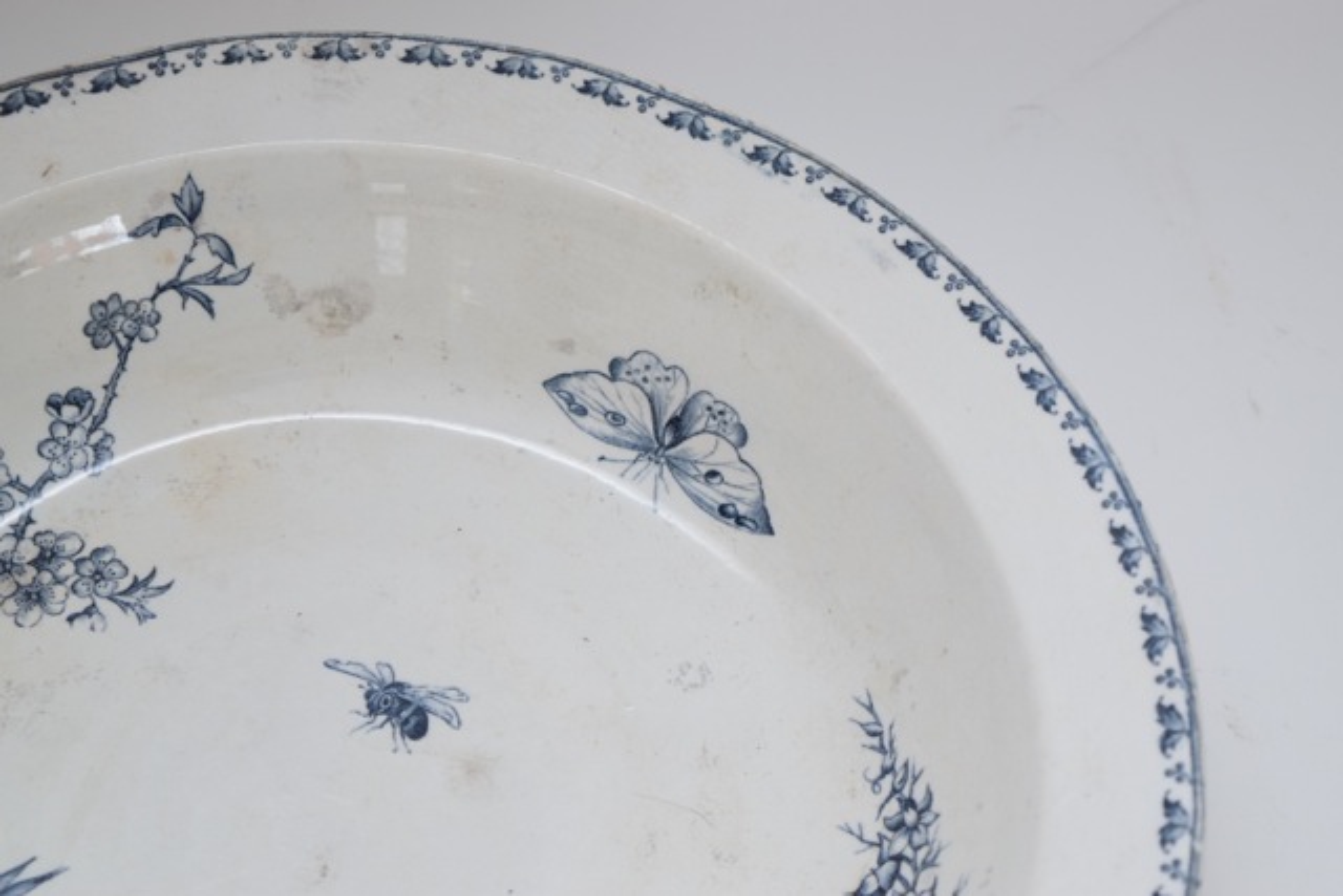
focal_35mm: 82
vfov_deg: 16.6
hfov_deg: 24.6
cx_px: 672
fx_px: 3078
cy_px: 448
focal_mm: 55
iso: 800
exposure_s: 1/125
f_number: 5.6
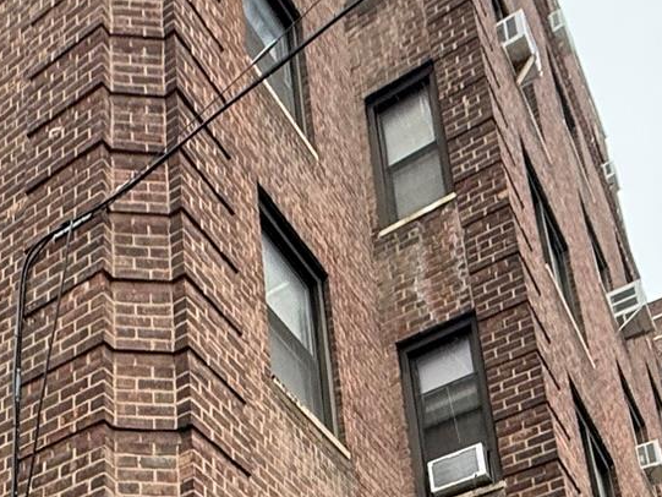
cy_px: 732
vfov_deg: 22.8
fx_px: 1014
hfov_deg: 35.3
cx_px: 164
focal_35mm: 53
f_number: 2.2
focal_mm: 2.22
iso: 64
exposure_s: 1/99
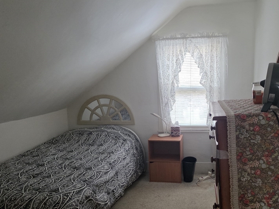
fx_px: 266
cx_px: 166
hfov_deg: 55.0
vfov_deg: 42.9
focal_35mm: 33
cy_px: 112
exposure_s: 1/120
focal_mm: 6.25
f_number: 1.7
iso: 500
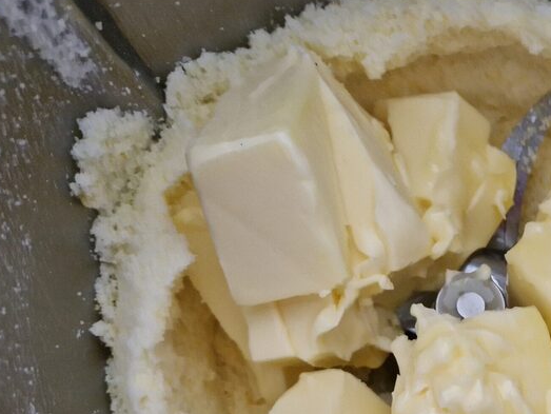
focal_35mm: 45
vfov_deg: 31.3
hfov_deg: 38.7
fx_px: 717
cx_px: 510
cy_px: 340
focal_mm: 5.4
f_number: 1.8
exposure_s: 1/33
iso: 640
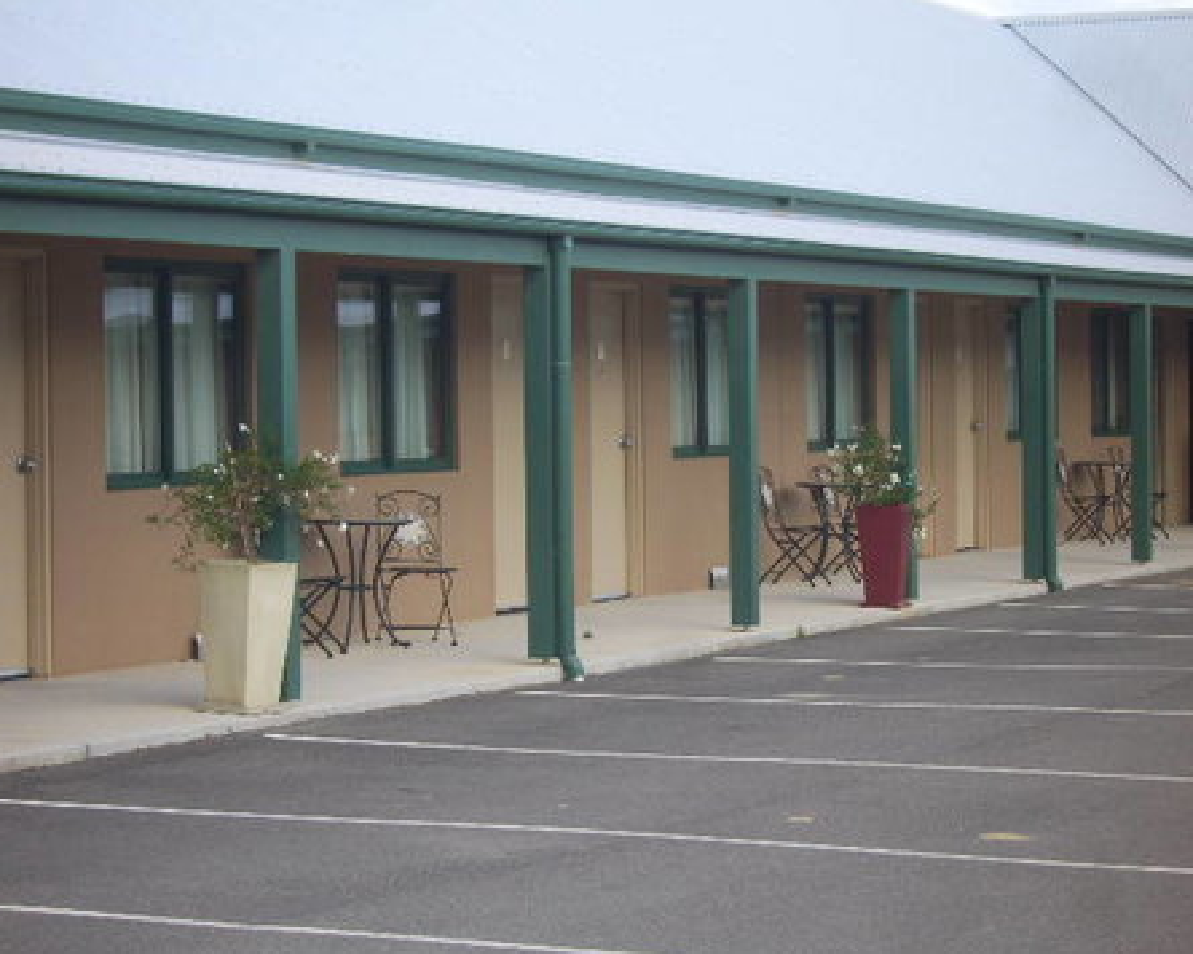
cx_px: 601
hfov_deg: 16.0
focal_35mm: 120
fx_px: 4237
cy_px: 477
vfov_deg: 12.9
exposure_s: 1/100
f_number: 7.4
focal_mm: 23.4
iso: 50
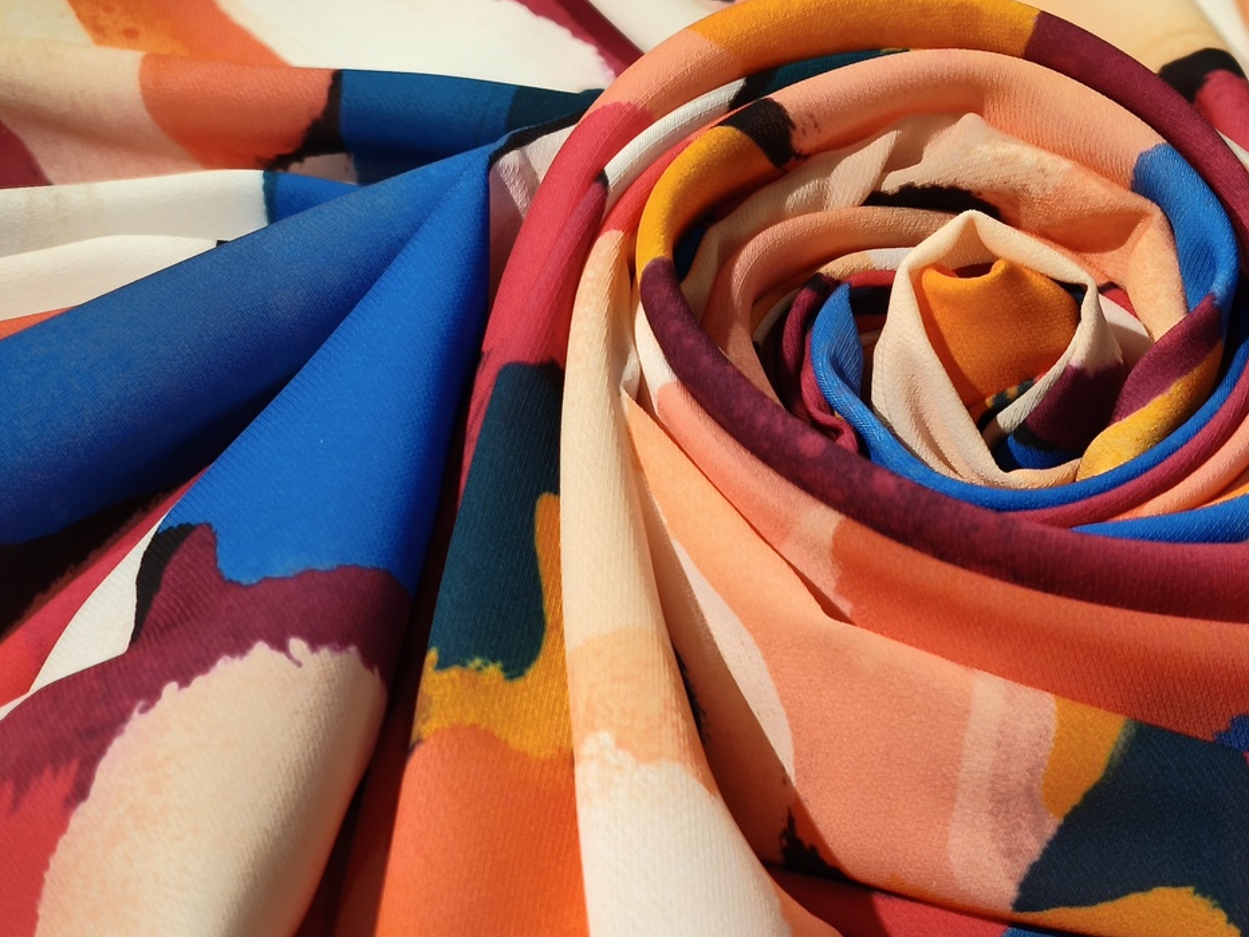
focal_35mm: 103
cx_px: 895
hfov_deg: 19.0
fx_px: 3716
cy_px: 425
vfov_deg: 14.4
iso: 100
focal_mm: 8.8
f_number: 2
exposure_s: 1/60
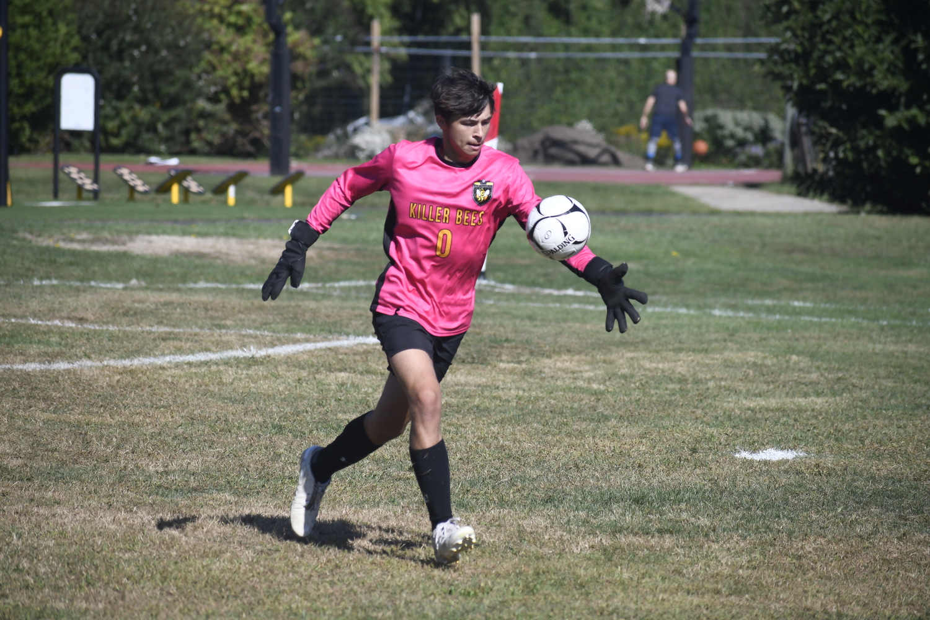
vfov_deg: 4.8
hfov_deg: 7.2
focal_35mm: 285
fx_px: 7362
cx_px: 465
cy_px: 310
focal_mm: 190
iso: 400
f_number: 6.3
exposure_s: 1/2000
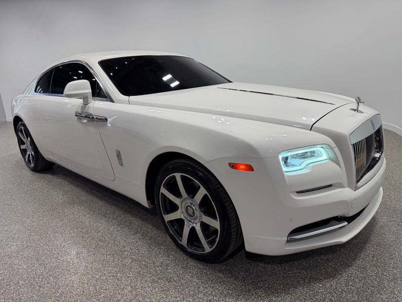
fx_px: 279
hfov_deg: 71.6
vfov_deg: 56.8
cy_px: 151
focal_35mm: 24
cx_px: 201
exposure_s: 1/461
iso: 80
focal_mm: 6.76
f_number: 1.78
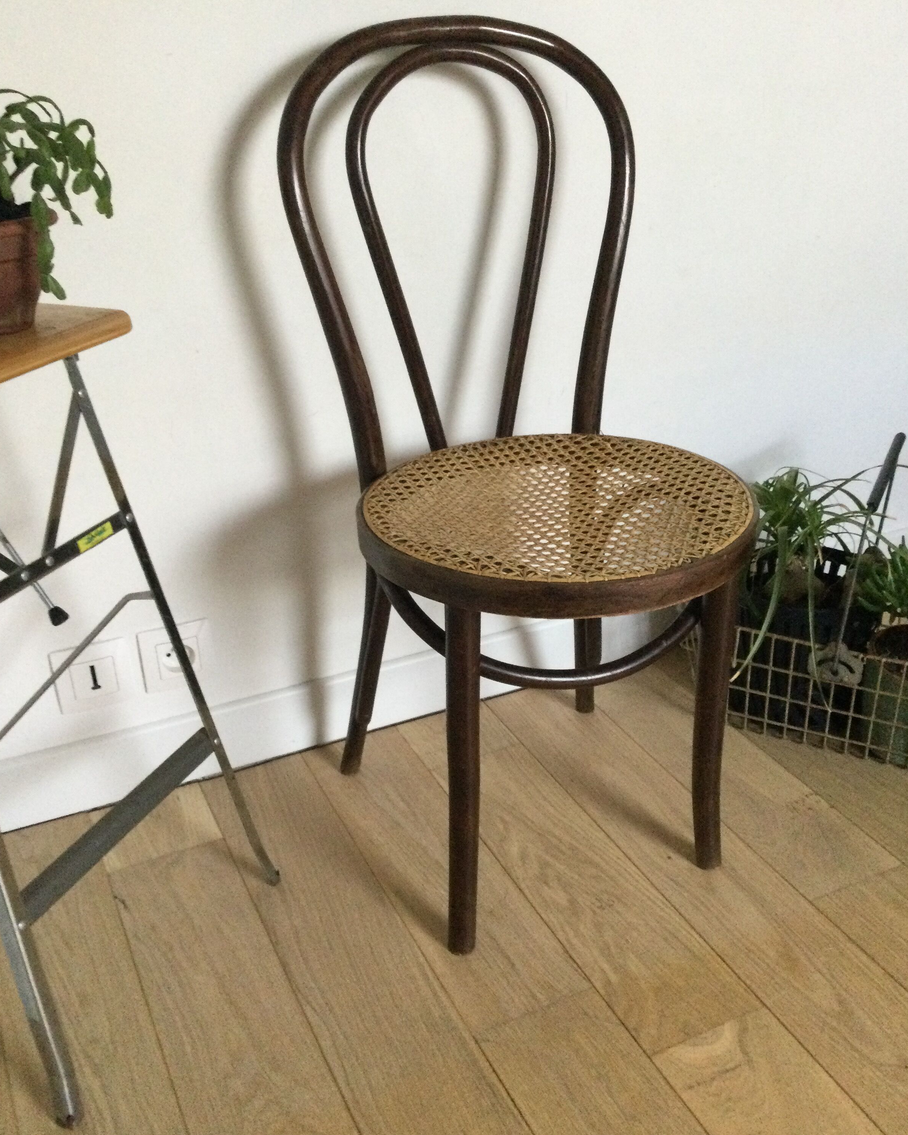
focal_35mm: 33
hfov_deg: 44.5
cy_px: 612
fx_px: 1109
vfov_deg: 54.2
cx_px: 448
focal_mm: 3.3
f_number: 2.4
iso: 250
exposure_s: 1/33
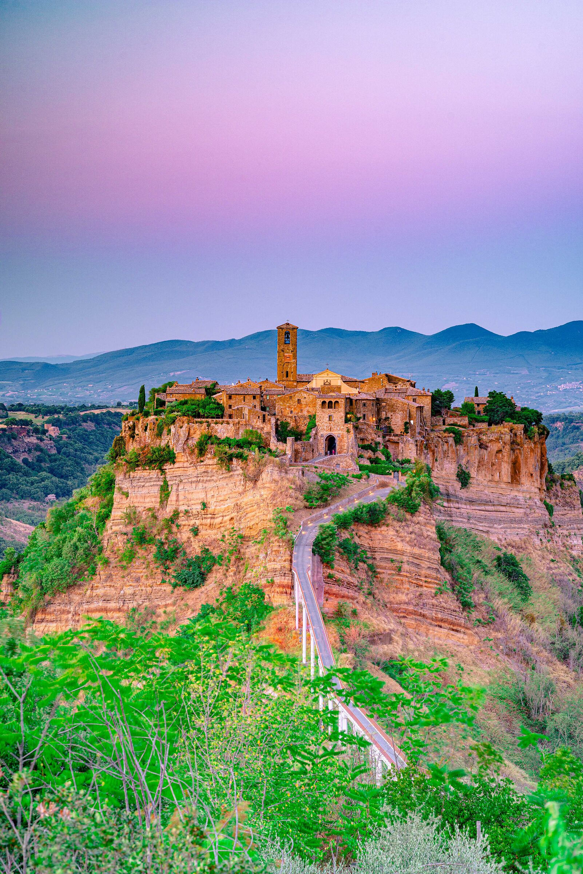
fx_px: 2063
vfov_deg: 23.9
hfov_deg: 16.1
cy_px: 437
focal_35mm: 85
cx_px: 292
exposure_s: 20
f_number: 8
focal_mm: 85
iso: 50
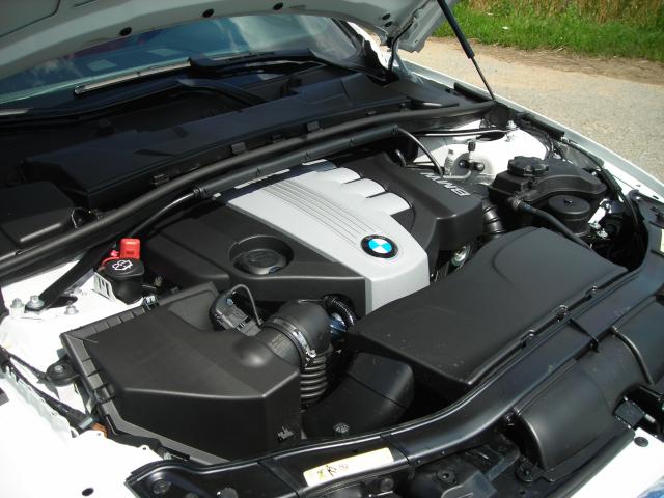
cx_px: 332
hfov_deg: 49.0
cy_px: 249
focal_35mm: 38
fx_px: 729
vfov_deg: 37.7
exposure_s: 1/154
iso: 50
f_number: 6.4
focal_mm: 6.3
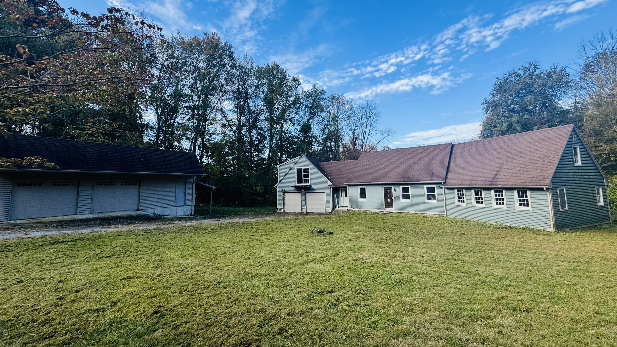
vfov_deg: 66.9
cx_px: 316
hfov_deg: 99.4
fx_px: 262
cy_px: 155
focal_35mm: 16
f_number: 2.2
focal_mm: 2.22
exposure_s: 1/615
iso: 40
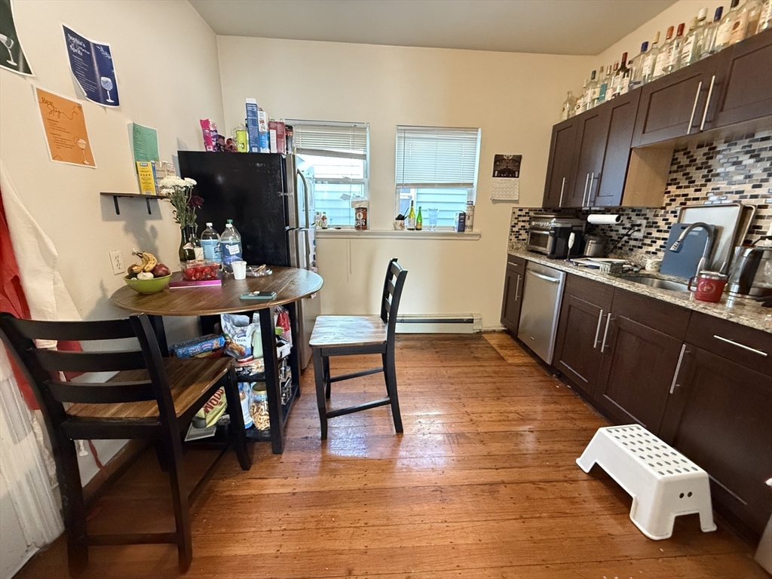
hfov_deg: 102.1
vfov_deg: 85.7
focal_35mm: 14
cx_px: 386
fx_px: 312
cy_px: 290
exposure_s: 1/60
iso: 800
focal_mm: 2.22
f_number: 2.2
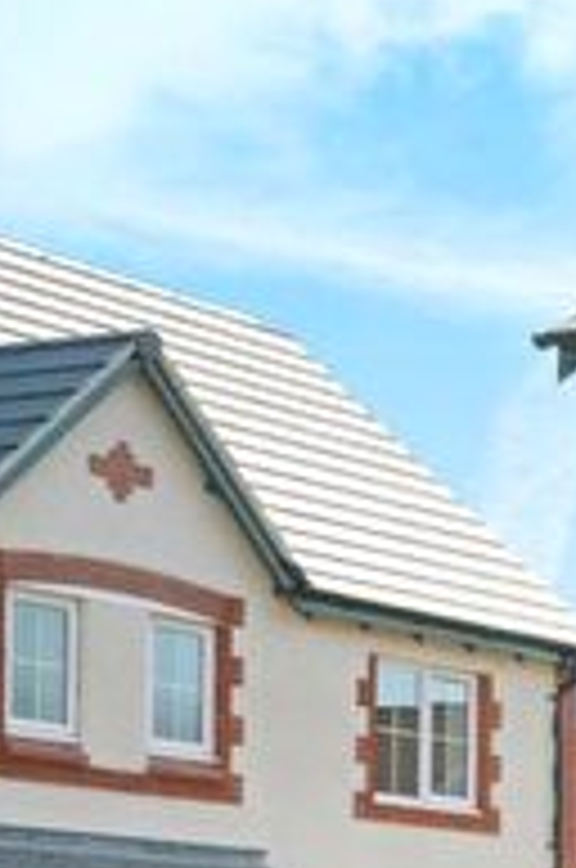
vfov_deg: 17.0
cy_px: 618
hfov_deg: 9.7
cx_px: 1521
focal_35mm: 120
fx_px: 2890
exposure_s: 1/1000
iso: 1250
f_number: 11
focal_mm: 33
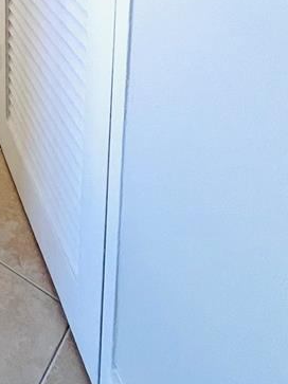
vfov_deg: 33.2
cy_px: -107
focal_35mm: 43
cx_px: -133
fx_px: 477
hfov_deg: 25.8
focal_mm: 1.57
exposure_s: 1/120
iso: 80
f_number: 1.8
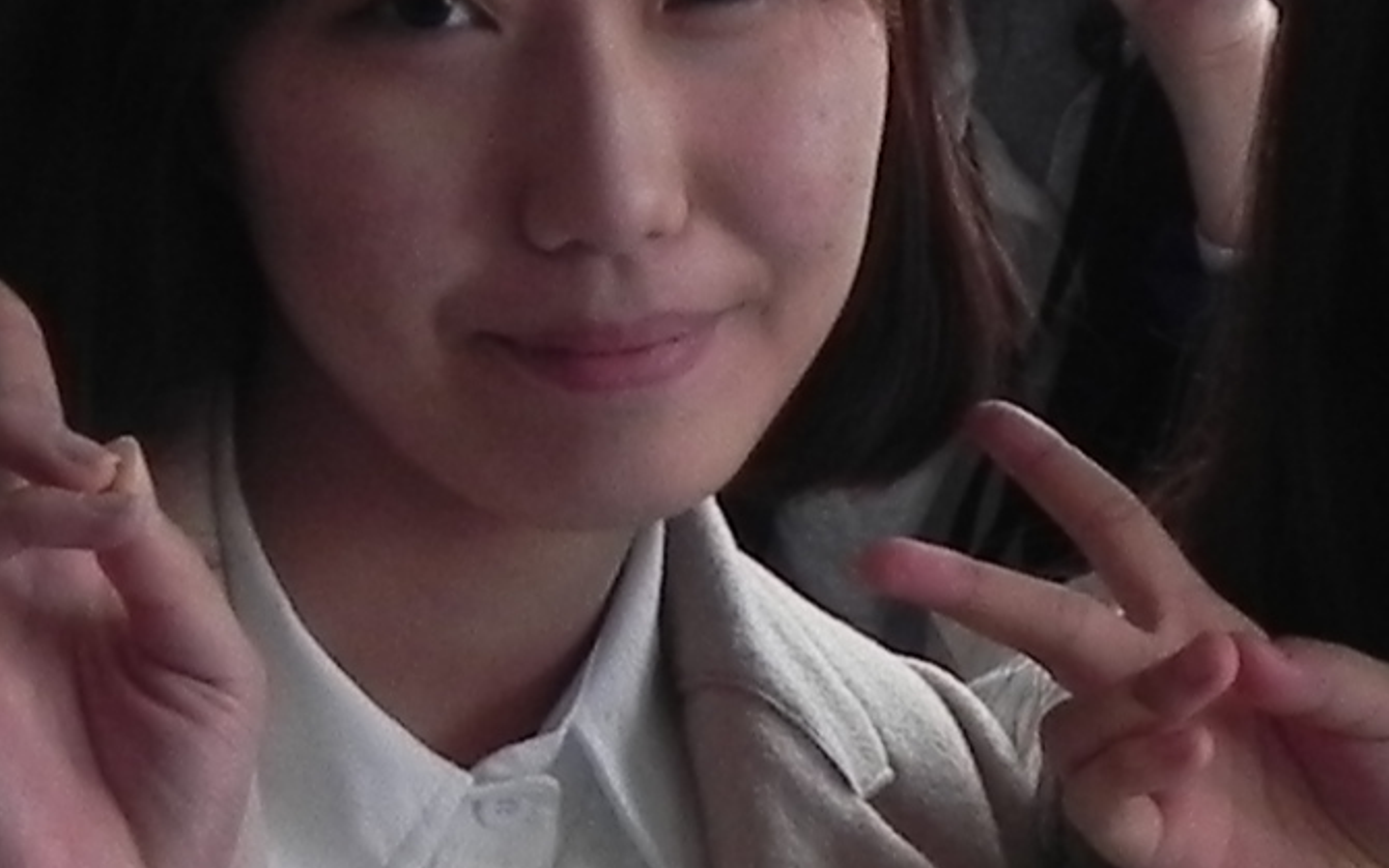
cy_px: 249
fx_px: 5679
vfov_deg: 8.7
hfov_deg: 13.9
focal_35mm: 150
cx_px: 680
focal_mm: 4.6
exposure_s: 1/58.4
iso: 160
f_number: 2.8
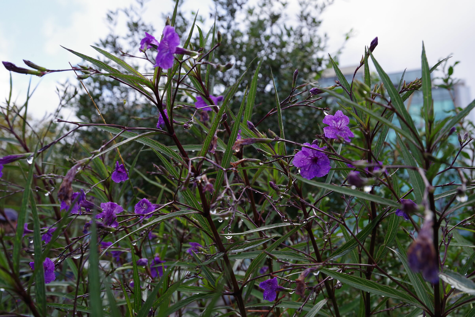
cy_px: 158
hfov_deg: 37.5
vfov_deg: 25.5
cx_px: 238
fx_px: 700
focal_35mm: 53
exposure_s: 1/50
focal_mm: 53
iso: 400
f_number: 11
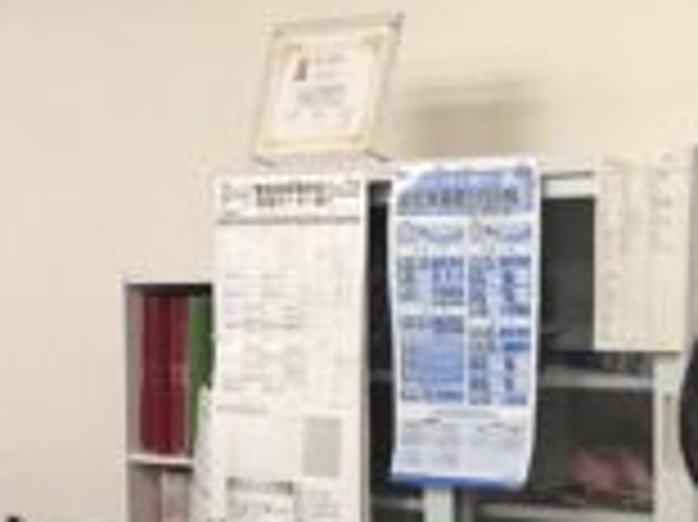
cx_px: 910
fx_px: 2801
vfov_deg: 10.3
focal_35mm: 139
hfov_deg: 13.7
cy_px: 765
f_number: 1.8
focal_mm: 4
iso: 40
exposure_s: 1/30
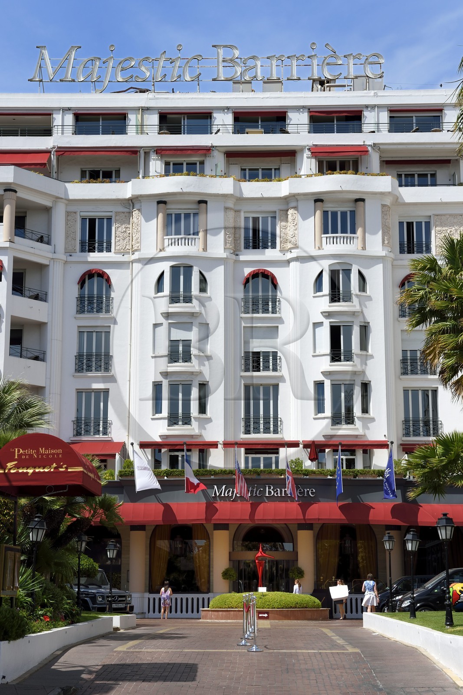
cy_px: 348
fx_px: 1080
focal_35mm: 56
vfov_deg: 35.6
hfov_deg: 24.2
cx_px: 232
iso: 200
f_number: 14
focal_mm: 56
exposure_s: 1/250
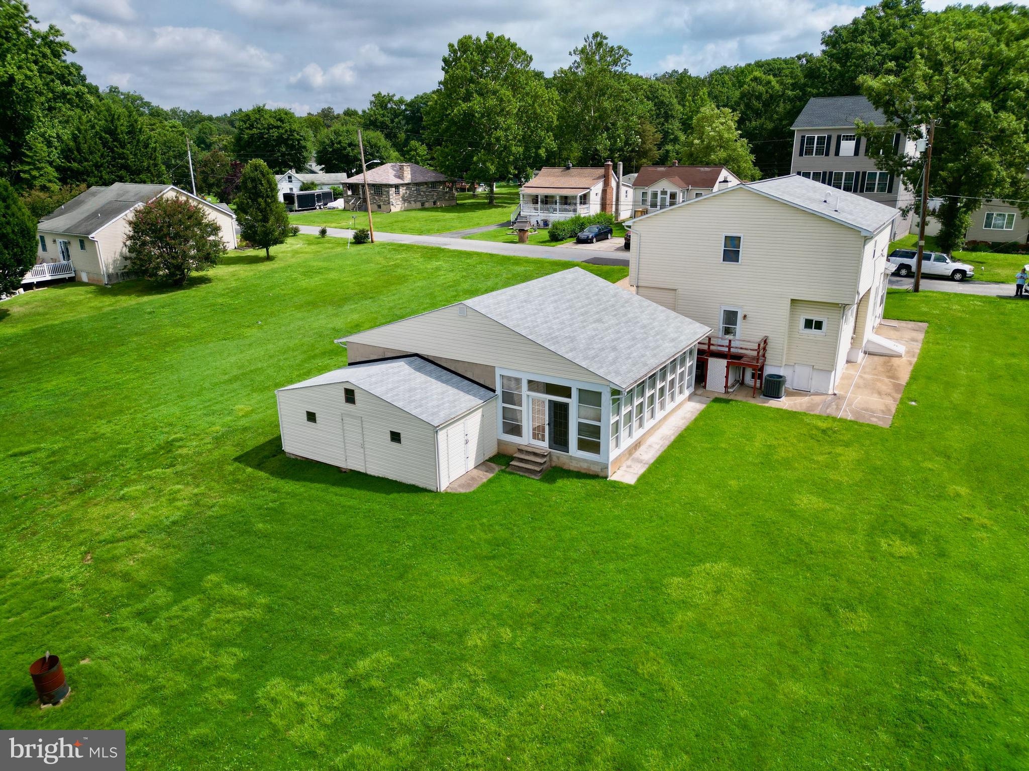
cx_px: 514
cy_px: 386
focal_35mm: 24
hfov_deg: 71.6
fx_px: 713
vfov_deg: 56.8
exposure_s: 1/3200
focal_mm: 6.72
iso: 120
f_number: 1.7
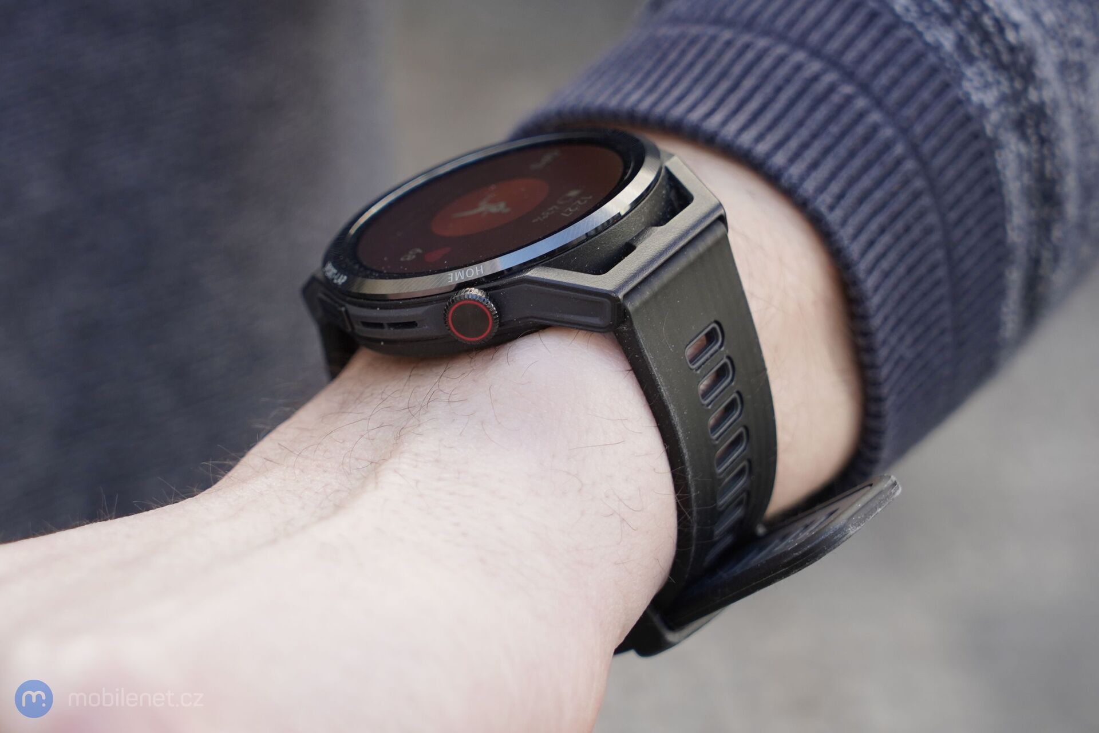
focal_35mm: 69
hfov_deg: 29.2
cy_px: 366
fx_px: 2106
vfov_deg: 19.7
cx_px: 550
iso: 640
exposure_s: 1/160
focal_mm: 69
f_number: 6.3
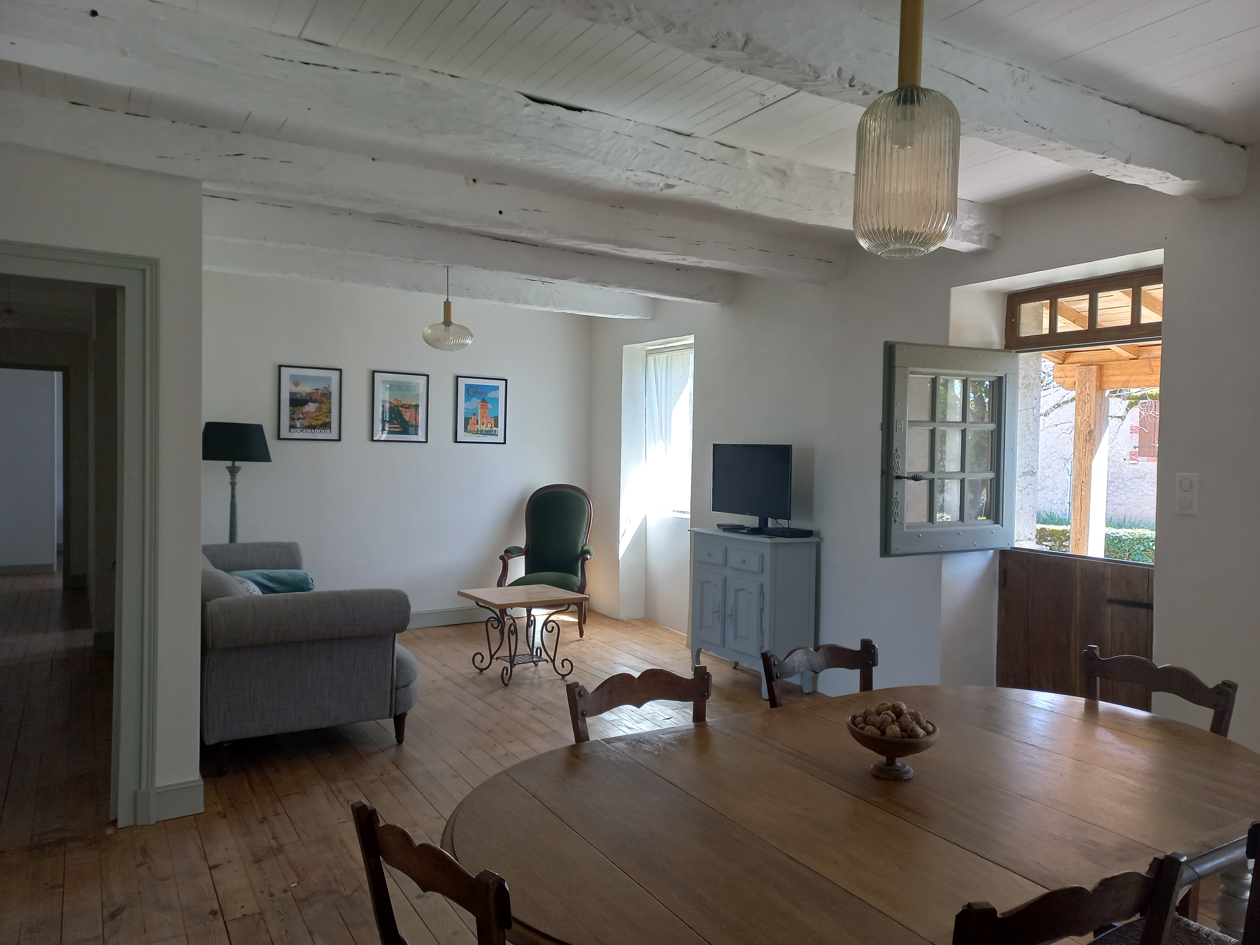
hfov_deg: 69.4
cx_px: 630
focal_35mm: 25
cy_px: 472
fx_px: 910
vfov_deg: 54.9
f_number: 1.8
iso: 80
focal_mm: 4.6
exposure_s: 1/50
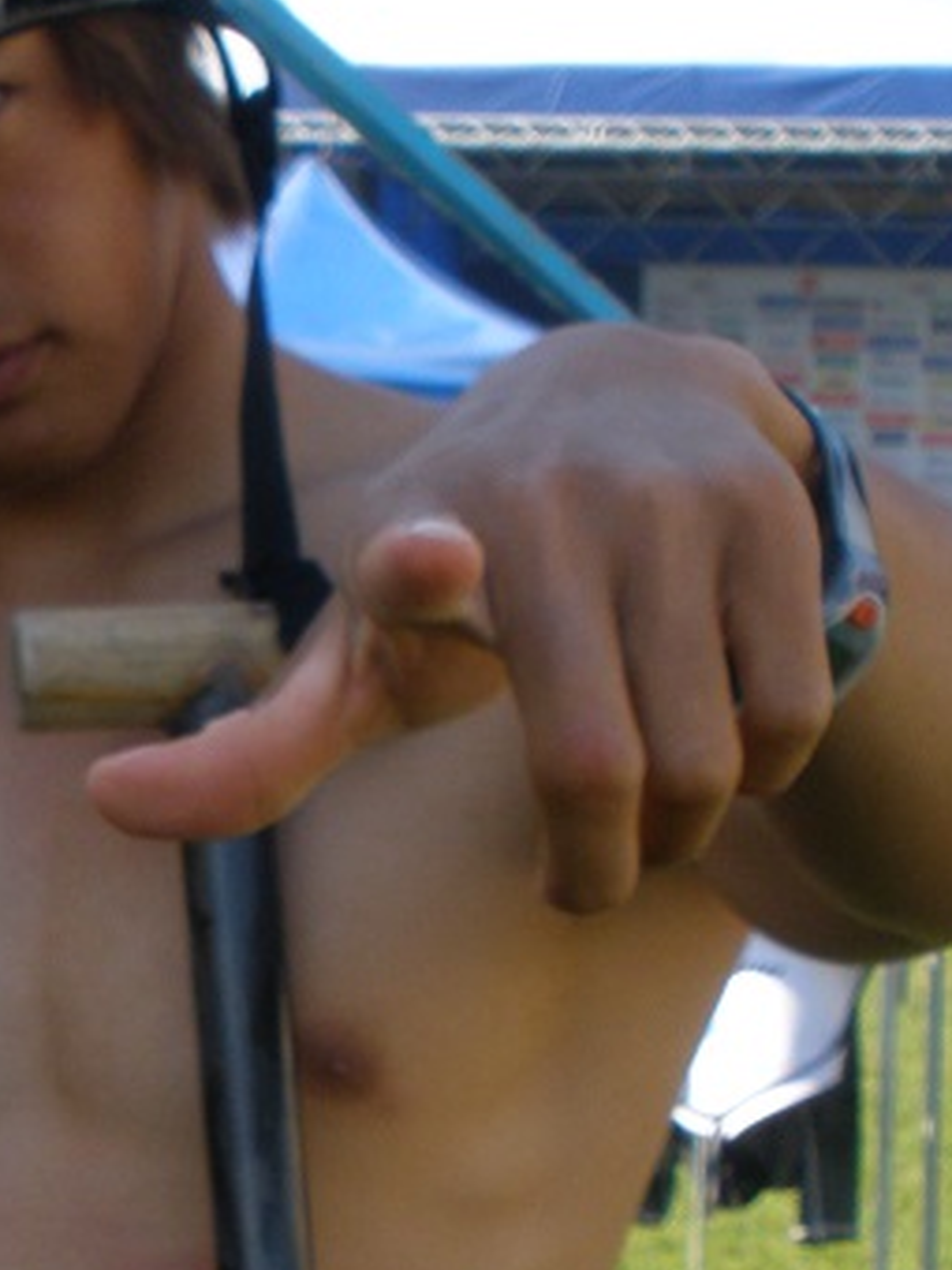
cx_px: -39
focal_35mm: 116
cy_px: 1037
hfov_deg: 12.6
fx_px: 4254
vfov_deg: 16.8
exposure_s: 1/160
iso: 80
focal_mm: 6.3
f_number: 5.6
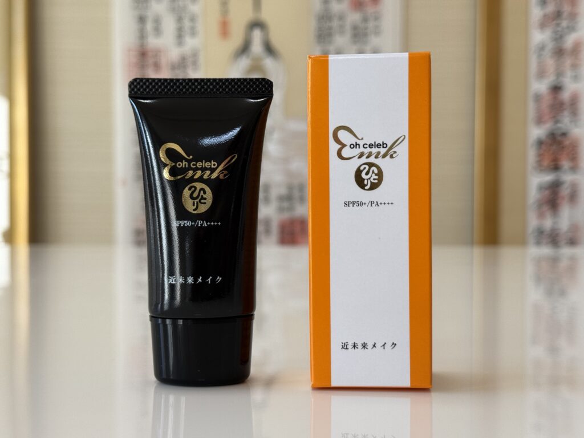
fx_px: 810
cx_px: 292
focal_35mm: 48
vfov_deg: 30.3
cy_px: 219
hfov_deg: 39.7
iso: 64
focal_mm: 6.76
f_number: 1.78
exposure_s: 1/250
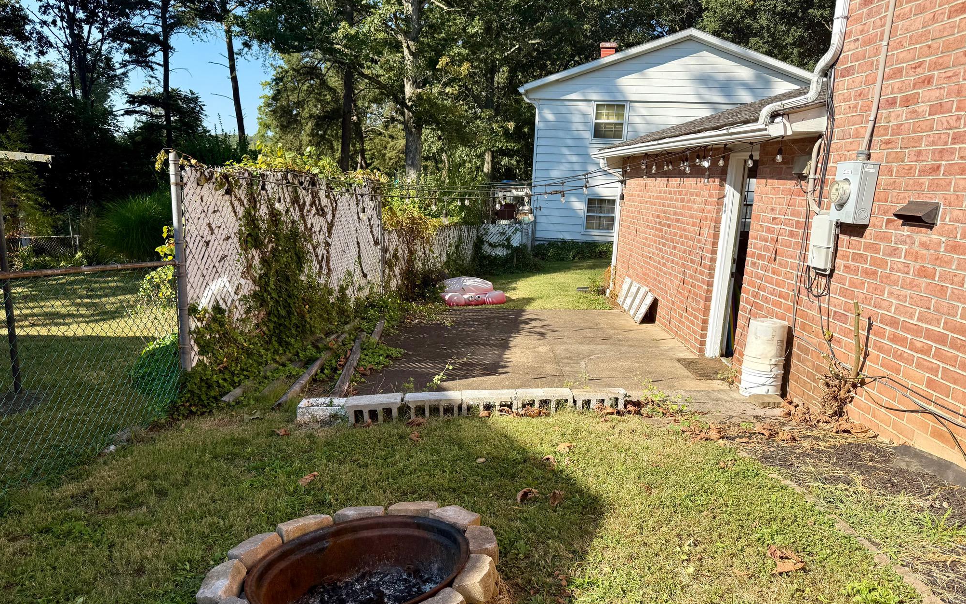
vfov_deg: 47.4
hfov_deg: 70.4
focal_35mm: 26
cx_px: 491
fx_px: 684
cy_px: 354
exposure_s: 1/2801
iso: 80
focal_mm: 6.76
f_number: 1.78
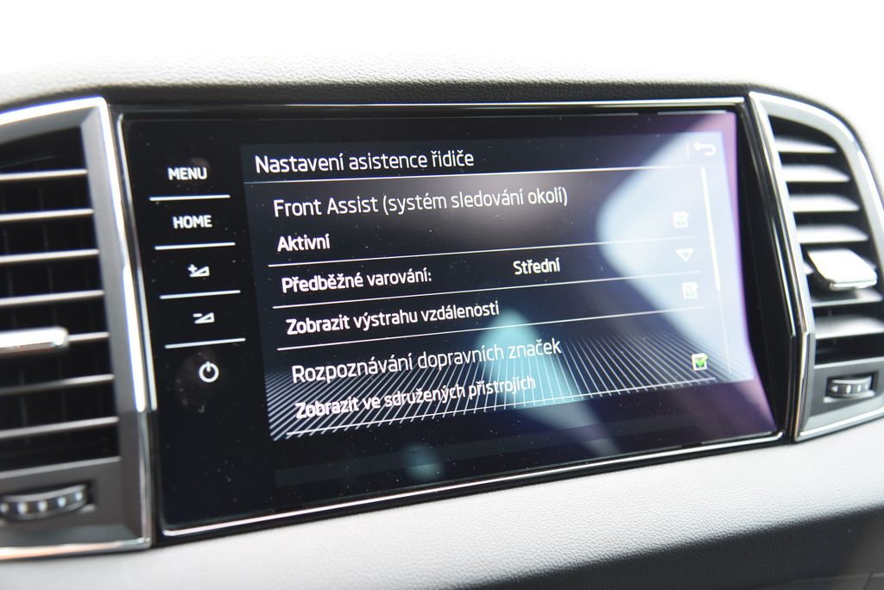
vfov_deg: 27.0
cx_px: 442
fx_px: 1228
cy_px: 295
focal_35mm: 50
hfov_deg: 39.6
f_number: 4
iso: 500
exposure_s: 1/40
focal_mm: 50
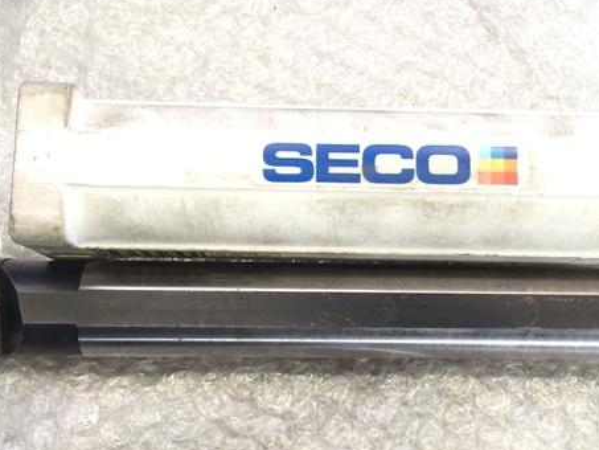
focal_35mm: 41
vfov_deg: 35.1
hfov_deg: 45.7
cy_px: 257
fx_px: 710
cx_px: 332
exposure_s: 1/30
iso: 50
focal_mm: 4.15
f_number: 2.2
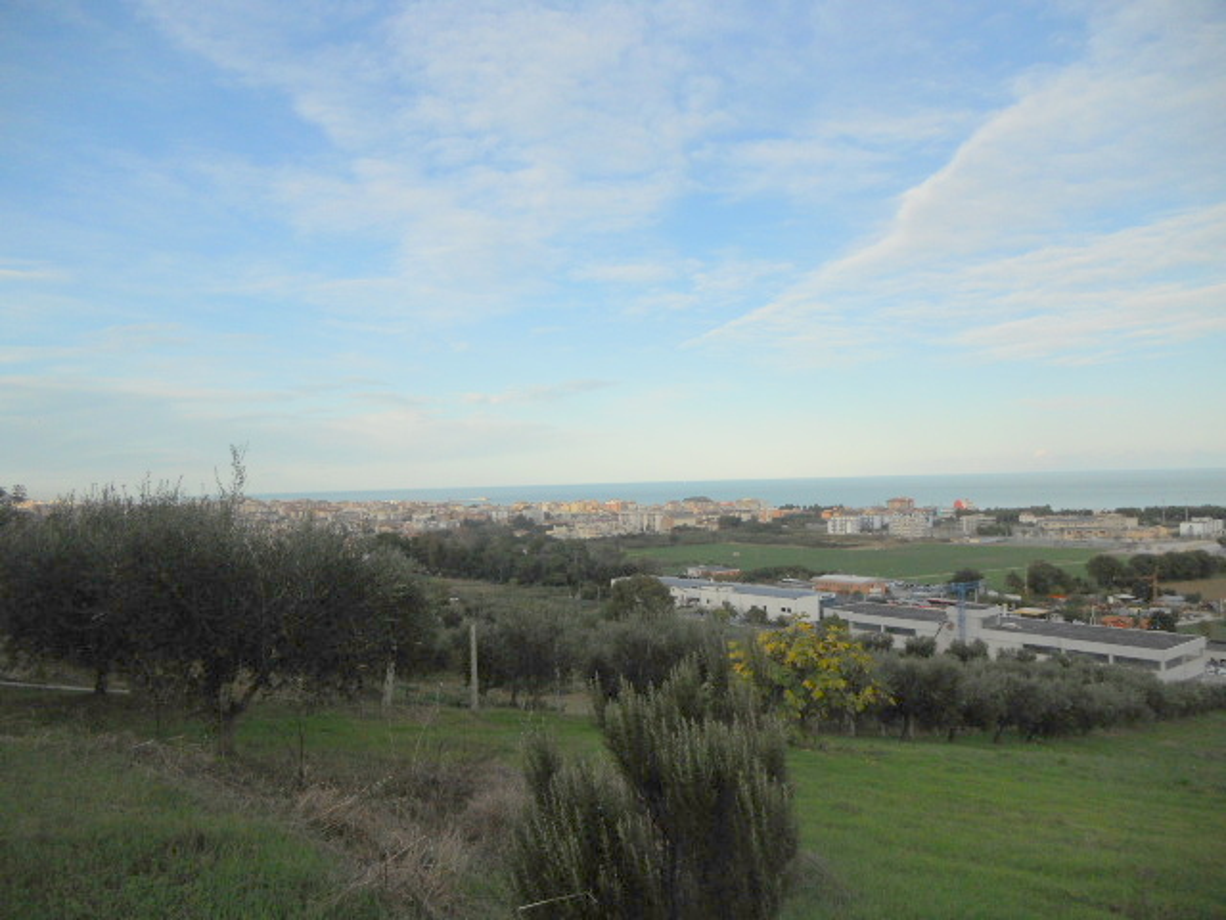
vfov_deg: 51.4
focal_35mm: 27
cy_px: 460
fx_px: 956
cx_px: 613
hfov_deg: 65.3
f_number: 3.2
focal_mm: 4.9
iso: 80
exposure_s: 1/1000
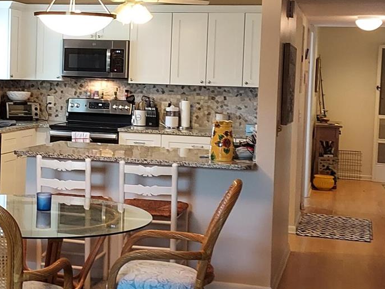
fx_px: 801
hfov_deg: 26.7
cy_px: 106
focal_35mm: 72
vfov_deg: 20.4
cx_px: 94
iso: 320
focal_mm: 4.6
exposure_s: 1/60
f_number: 1.8
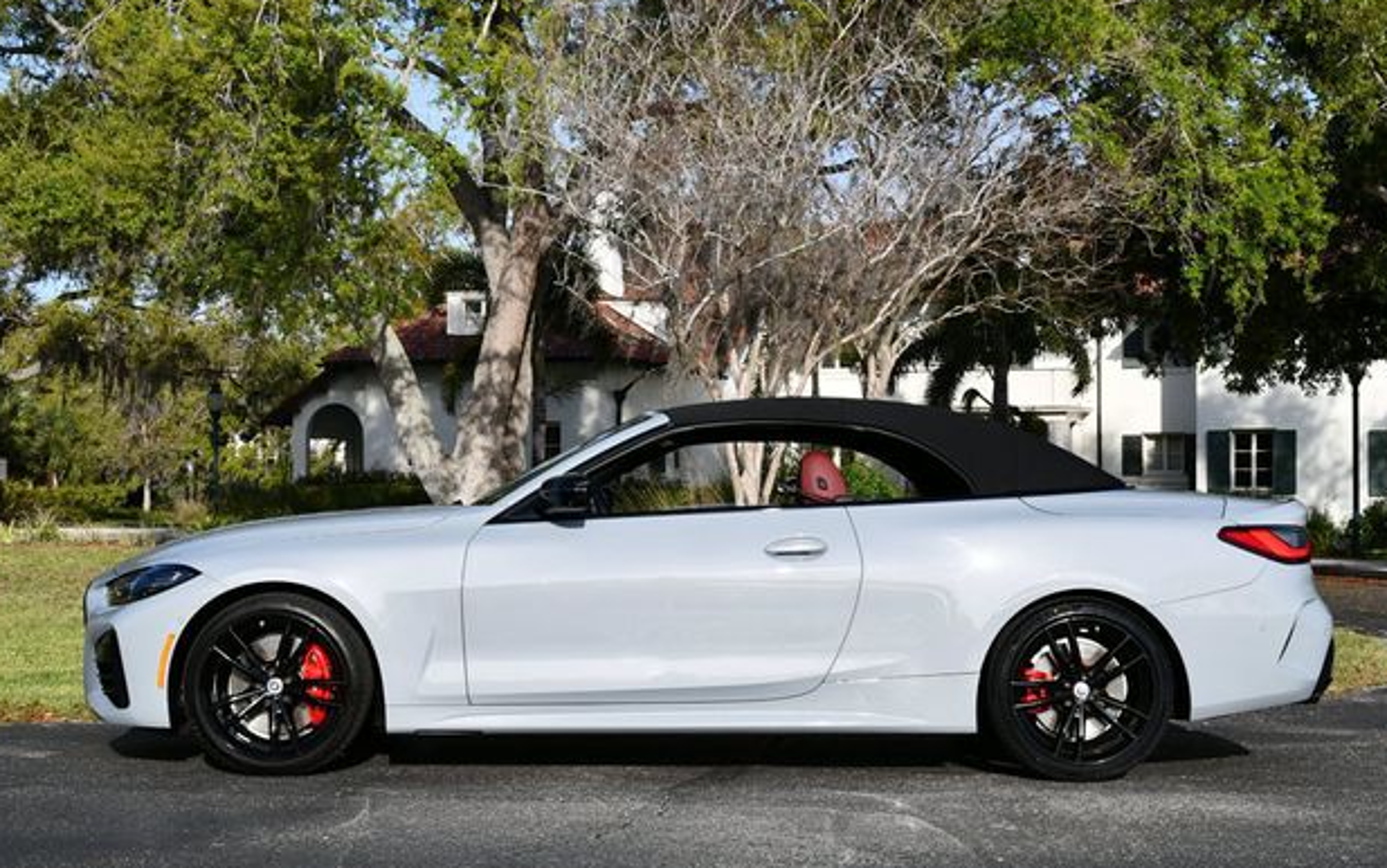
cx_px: 695
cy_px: 447
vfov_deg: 23.6
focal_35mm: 55
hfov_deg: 36.9
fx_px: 2080
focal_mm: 26
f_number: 8
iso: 100
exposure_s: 1/250
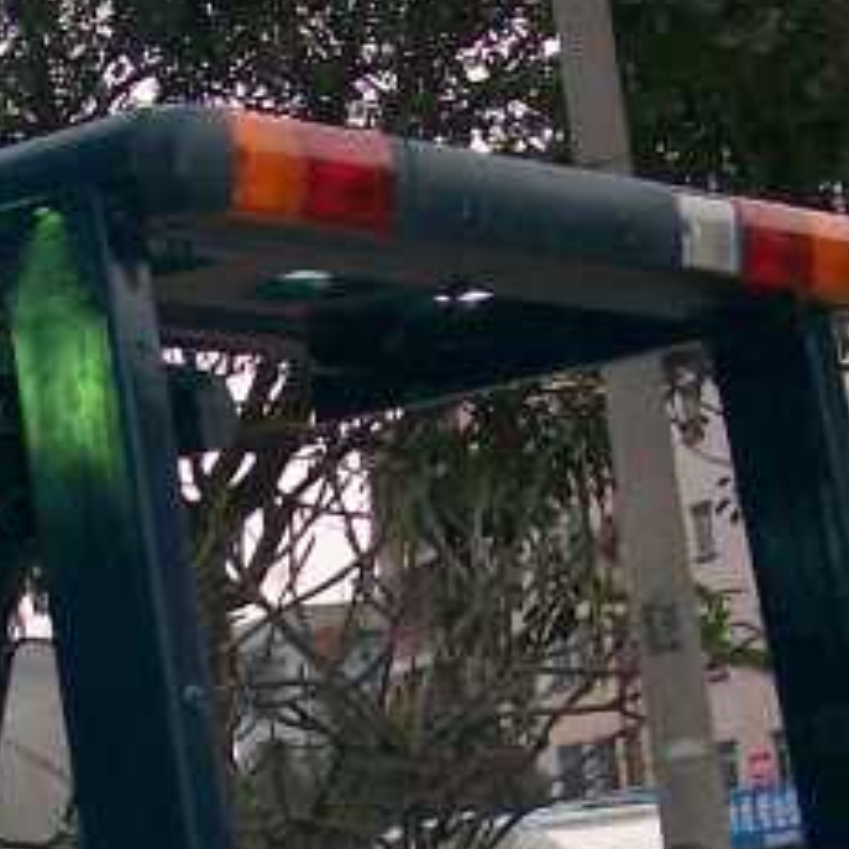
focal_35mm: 142
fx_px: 3940
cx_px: 137
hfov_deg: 12.2
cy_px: 1101
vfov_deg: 12.0
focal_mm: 6
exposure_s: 1/64
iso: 140
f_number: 2.7
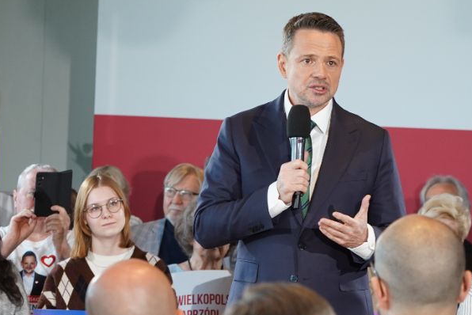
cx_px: 346
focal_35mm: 229
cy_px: 296
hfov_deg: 9.0
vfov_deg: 6.0
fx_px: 3004
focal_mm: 105
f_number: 5.6
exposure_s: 1/100
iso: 1000
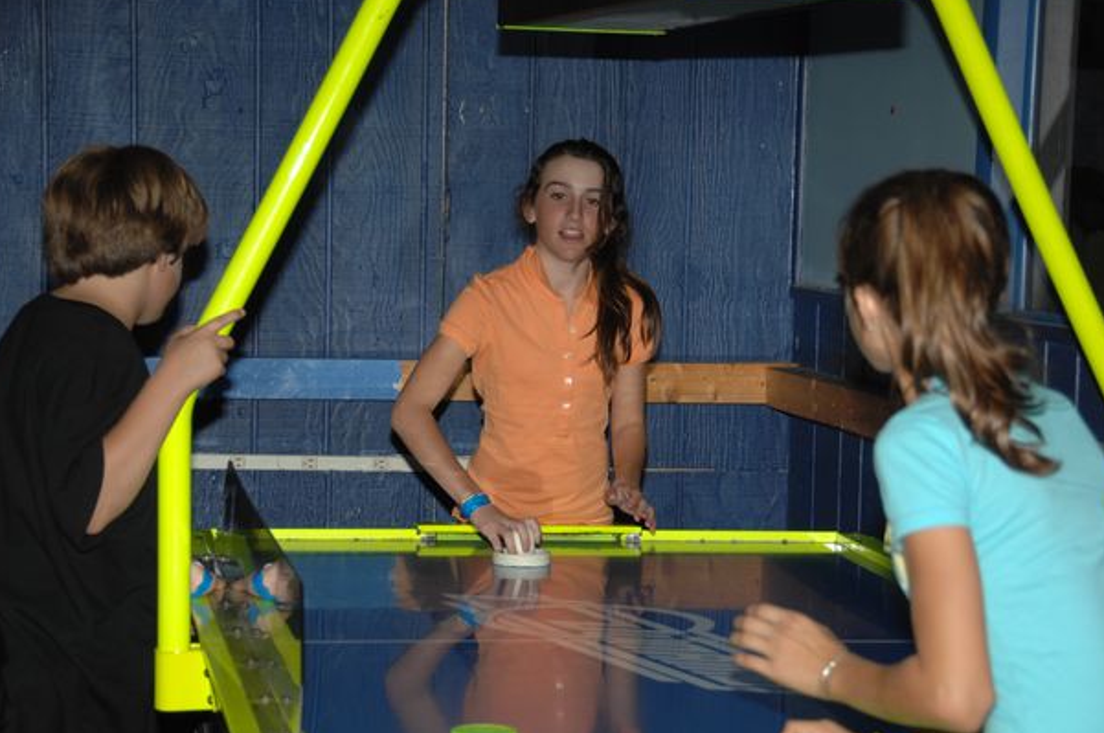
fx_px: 3032
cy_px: 368
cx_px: 568
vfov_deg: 13.8
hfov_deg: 20.6
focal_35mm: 99
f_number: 4.8
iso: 200
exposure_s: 1/125
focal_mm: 62
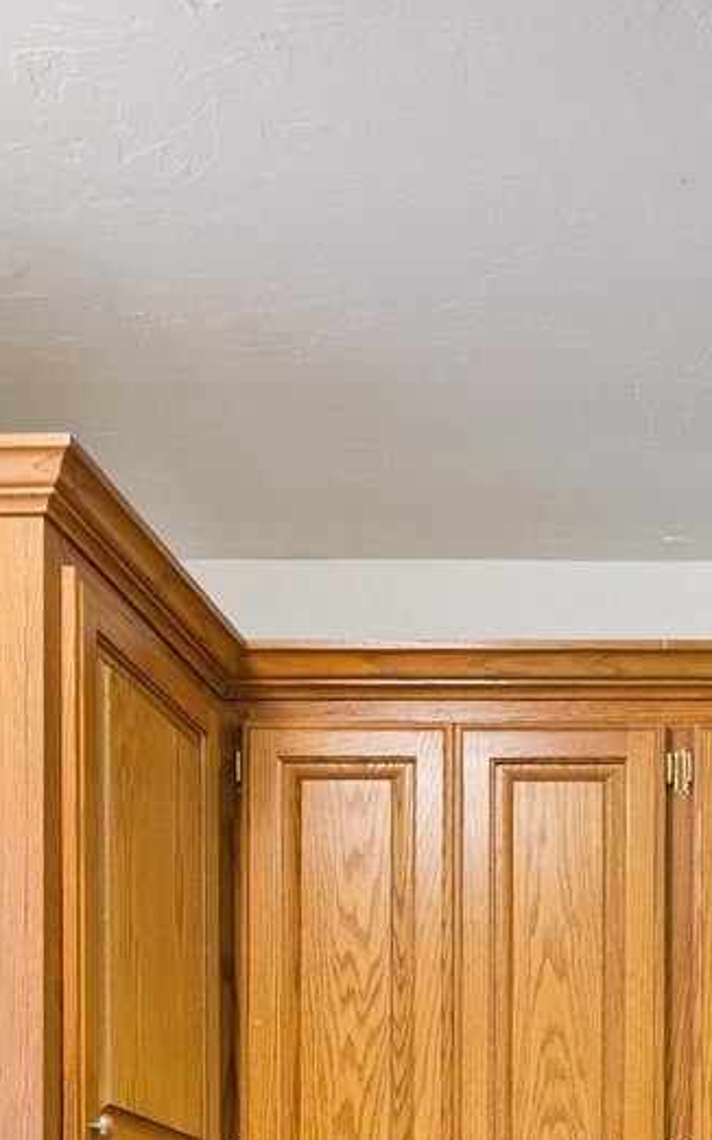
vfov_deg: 27.2
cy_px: 1454
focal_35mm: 64
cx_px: 992
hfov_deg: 18.5
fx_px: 1988
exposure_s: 1/4
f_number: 7.1
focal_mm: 16
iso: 200
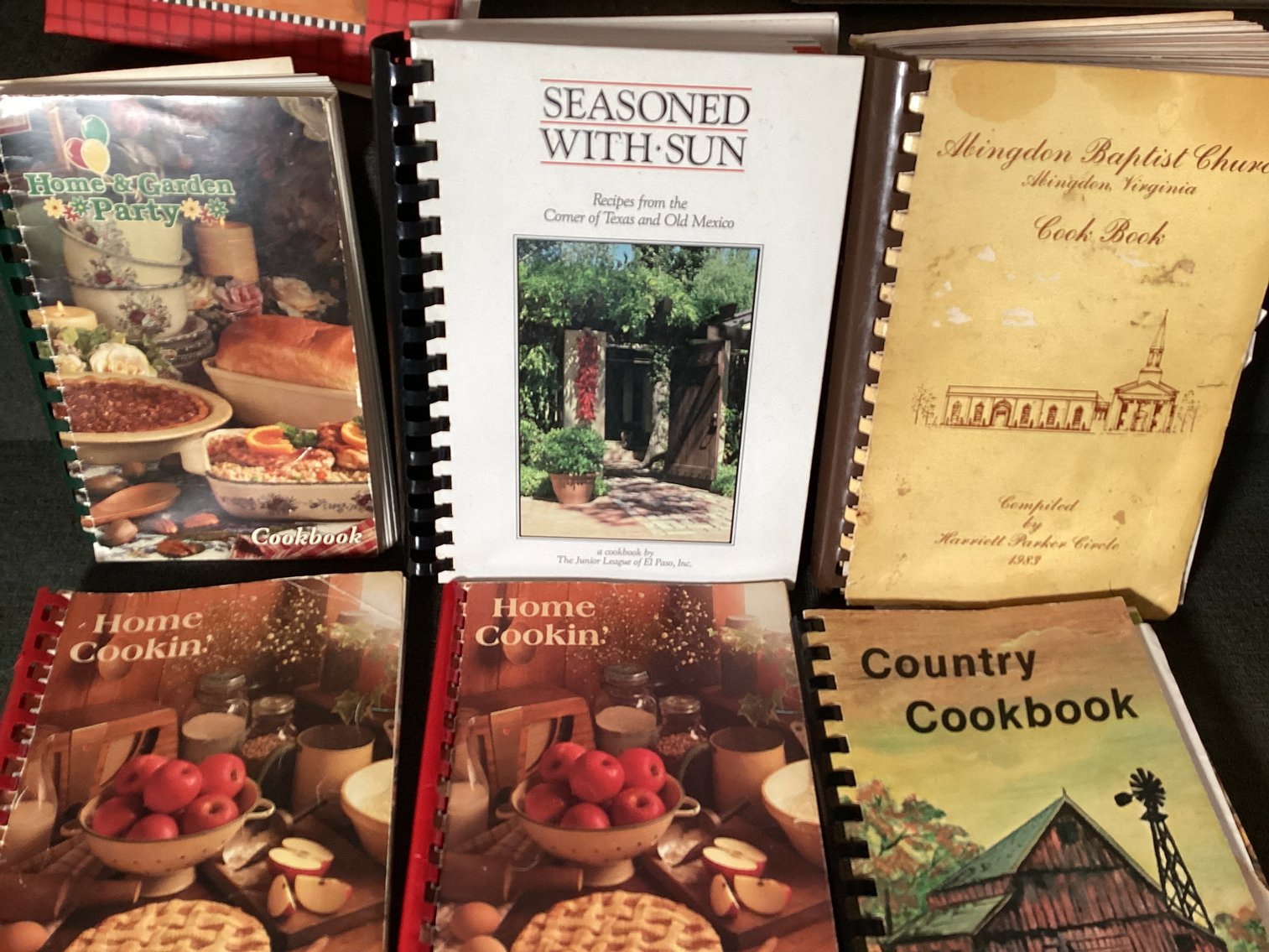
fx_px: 1137
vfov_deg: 45.4
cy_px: 476
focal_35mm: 31
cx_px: 634
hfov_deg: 58.3
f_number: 2.4
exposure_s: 1/50
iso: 160
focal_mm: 3.3
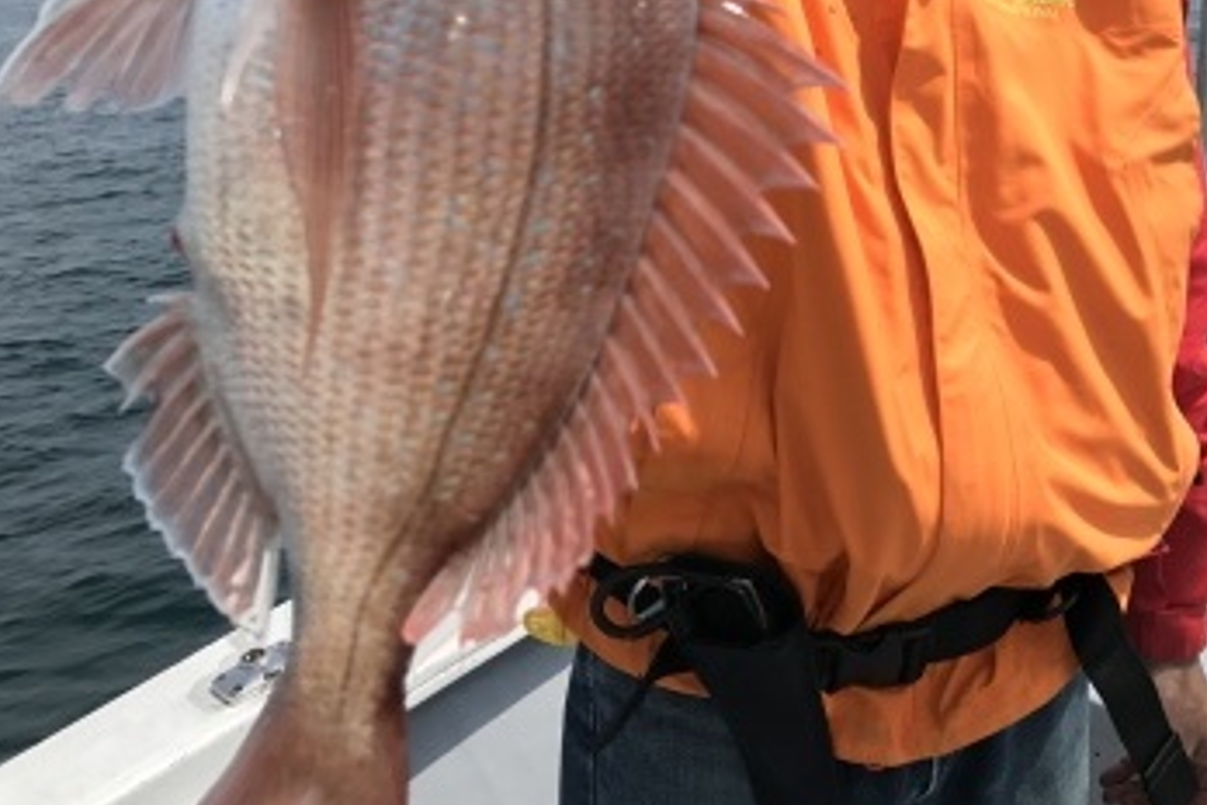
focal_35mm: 41
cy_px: 90
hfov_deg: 47.4
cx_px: 609
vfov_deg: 31.2
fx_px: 1375
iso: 20
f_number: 1.8
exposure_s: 1/1808
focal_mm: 3.99
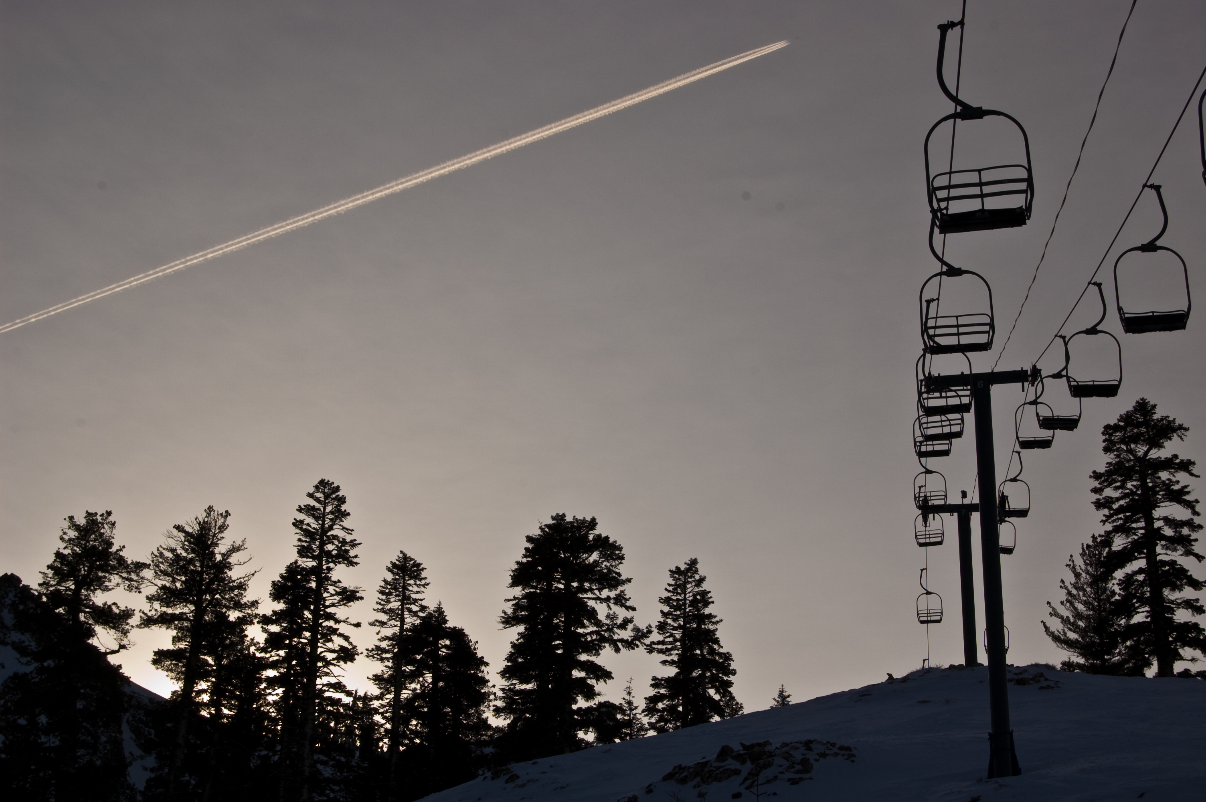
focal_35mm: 82
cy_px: 401
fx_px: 2761
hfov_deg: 24.6
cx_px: 603
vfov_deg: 16.5
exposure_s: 1/640
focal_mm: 55
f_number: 13
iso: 200
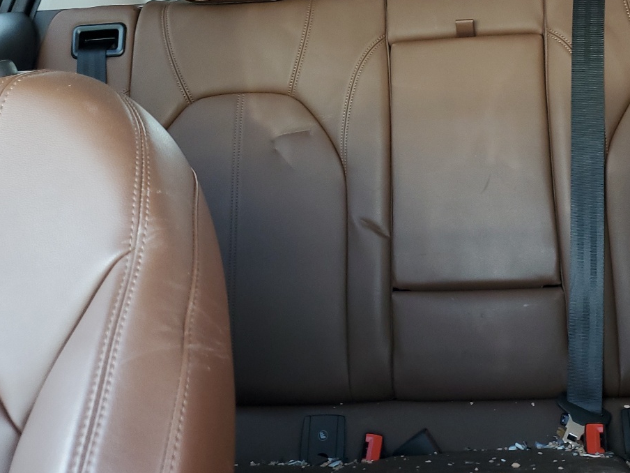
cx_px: 421
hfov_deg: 40.7
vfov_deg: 31.1
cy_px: 130
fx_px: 837
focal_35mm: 46
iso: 77
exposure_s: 1/60.2
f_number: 1.5
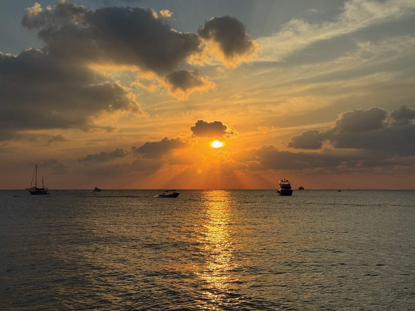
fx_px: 575
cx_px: 208
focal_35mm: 48
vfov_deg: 30.3
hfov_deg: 39.7
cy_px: 156
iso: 64
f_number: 1.78
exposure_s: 1/9009
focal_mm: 6.76
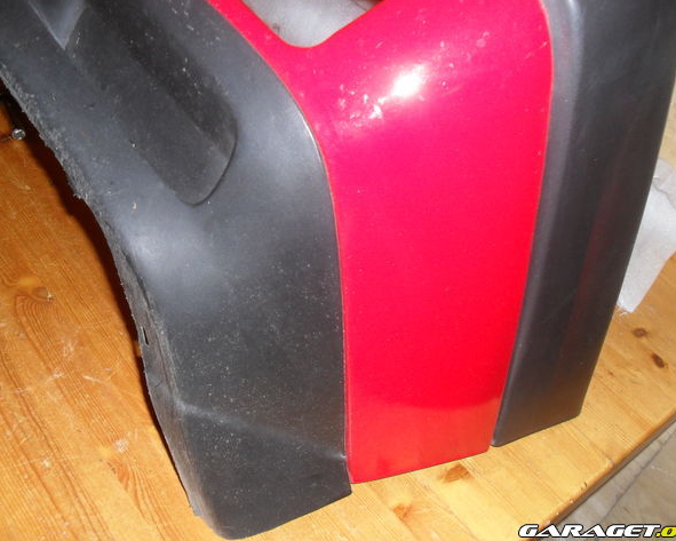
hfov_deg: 49.1
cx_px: 349
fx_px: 740
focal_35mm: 37
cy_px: 268
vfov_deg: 40.1
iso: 200
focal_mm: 6.3
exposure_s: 1/45
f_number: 3.2
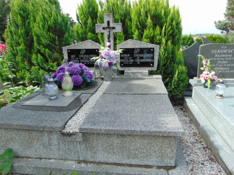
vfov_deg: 51.4
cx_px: 117
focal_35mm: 27
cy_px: 88
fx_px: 183
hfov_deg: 65.3
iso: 80
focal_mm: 4.9
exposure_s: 1/500
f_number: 3
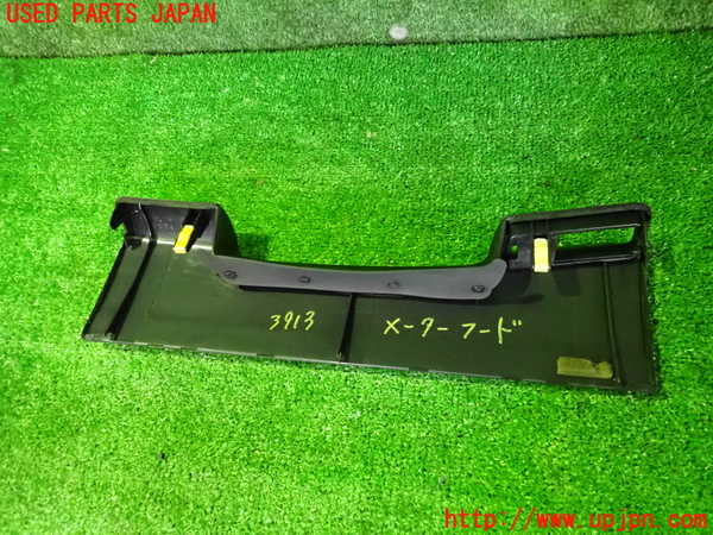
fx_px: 515
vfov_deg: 54.9
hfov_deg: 69.4
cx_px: 356
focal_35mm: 25
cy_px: 268
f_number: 2
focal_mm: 4.5
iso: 1600
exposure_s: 1/50
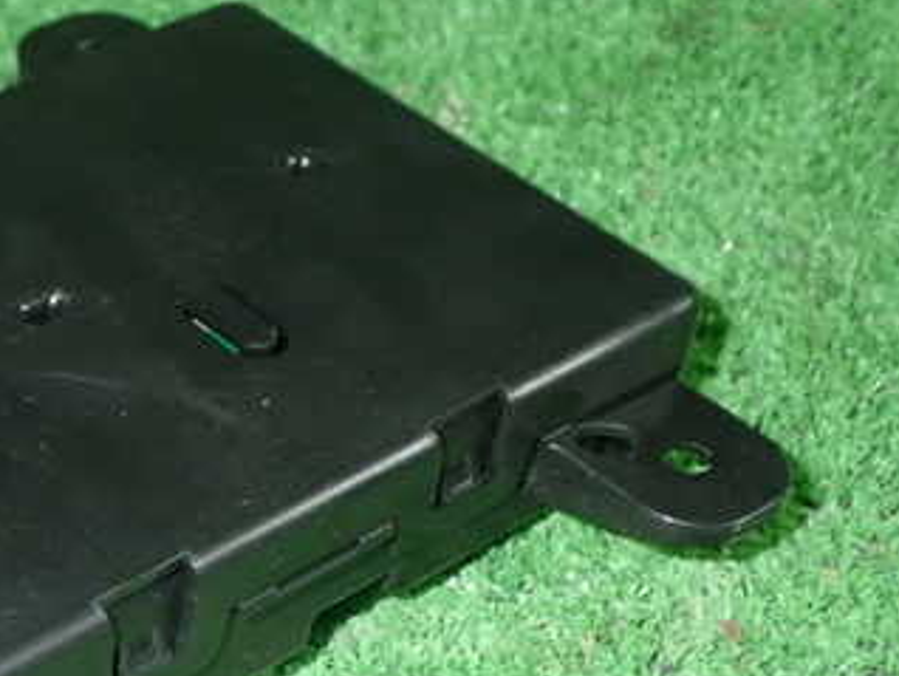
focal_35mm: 83
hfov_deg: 22.9
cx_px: 74
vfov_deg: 17.8
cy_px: 441
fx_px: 2157
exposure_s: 1/40
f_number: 9
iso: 800
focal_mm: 7.84
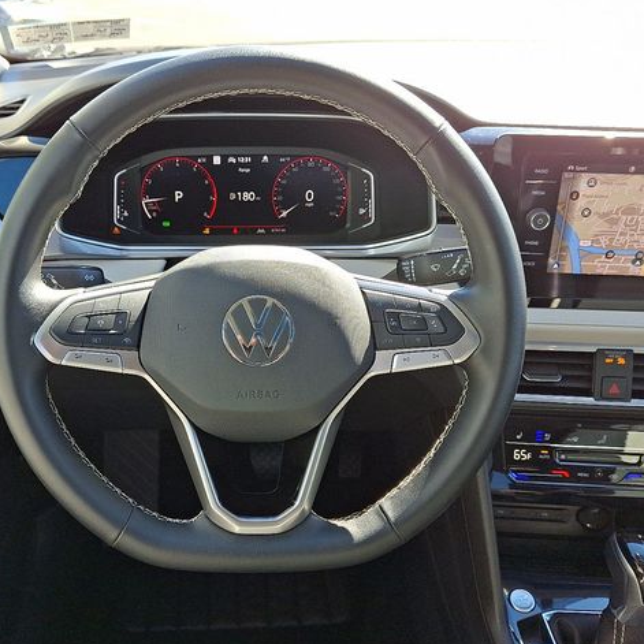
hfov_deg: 53.6
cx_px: 252
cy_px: 324
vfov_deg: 54.0
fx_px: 631
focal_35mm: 30
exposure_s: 1/127
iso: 25
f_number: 1.8
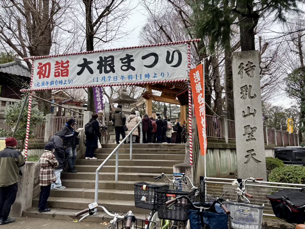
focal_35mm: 26
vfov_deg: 53.1
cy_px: 114
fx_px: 229
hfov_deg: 67.3
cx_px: 152
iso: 50
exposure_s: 1/393
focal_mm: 5.96
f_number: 1.6
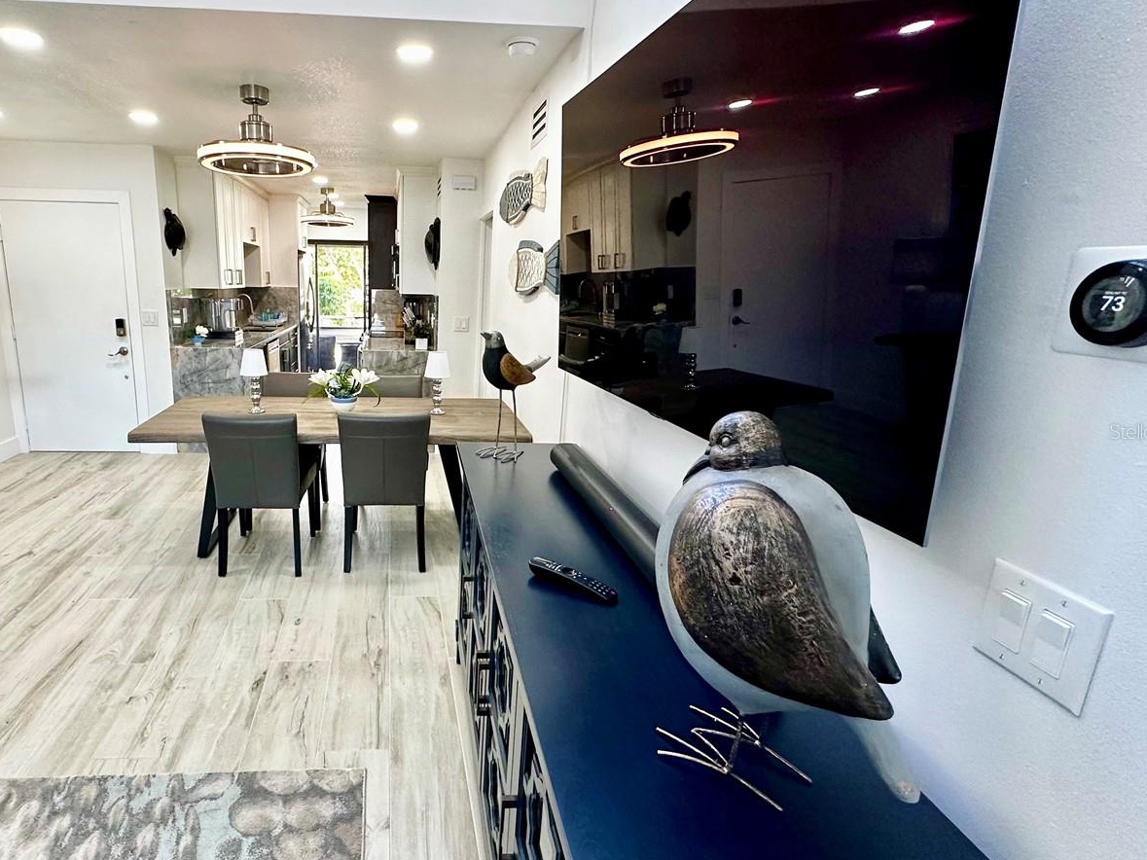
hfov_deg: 82.9
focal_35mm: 19
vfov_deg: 68.7
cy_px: 431
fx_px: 630
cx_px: 423
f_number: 2.2
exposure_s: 1/120
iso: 200
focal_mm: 2.22
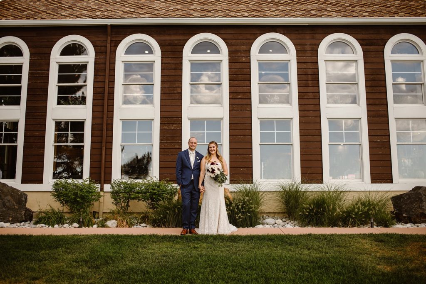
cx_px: 213
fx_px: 414
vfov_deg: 37.9
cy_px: 142
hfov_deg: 54.4
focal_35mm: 35
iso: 200
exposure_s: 1/1000
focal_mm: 35
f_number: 2.5
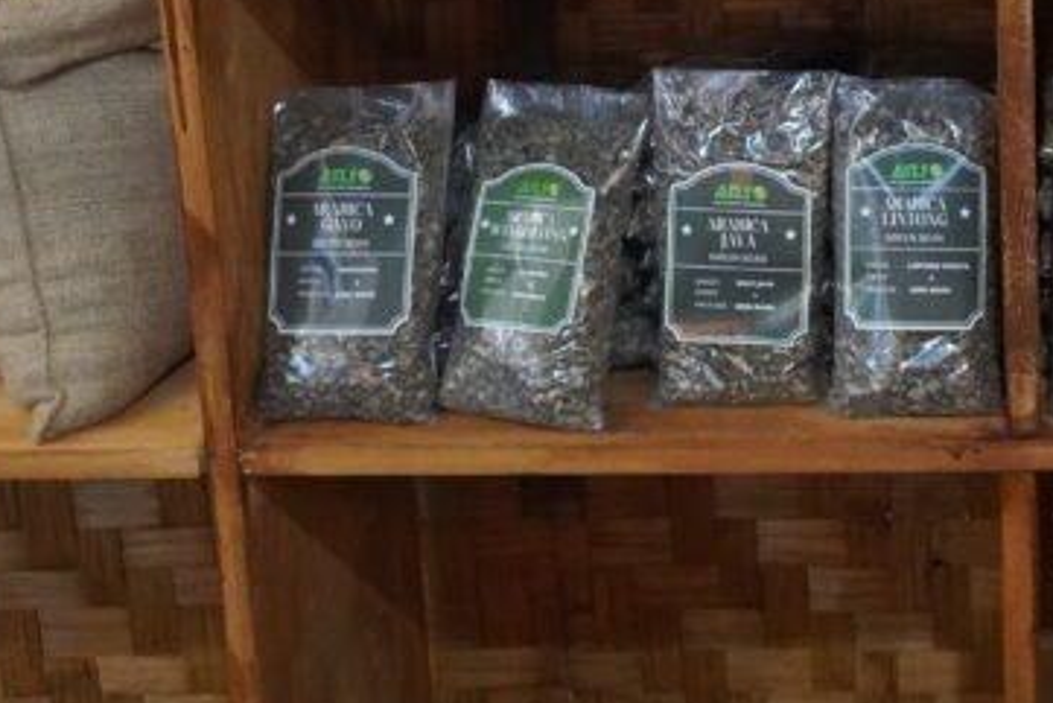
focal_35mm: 68
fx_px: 1990
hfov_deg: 28.3
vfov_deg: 18.7
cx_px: 989
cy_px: -191
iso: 3200
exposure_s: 1/80
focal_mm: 16
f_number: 4
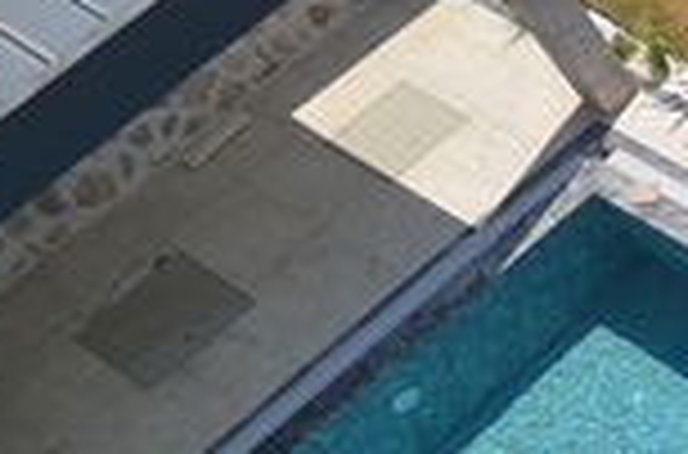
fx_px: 1353
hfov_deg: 17.1
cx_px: 1491
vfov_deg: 16.4
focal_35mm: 71
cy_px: 778
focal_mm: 10
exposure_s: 1/250
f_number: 8
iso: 100
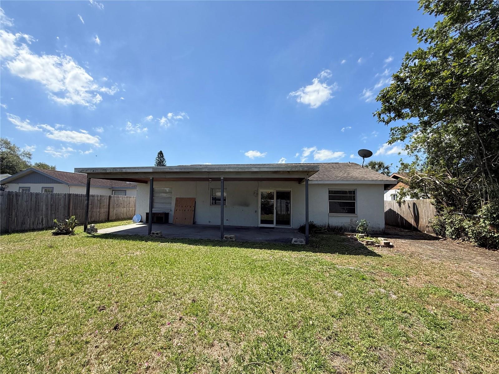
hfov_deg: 102.1
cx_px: 250
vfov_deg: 85.7
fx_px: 202
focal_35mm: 14
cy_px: 187
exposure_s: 1/1961
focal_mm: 2.22
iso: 50
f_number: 2.2
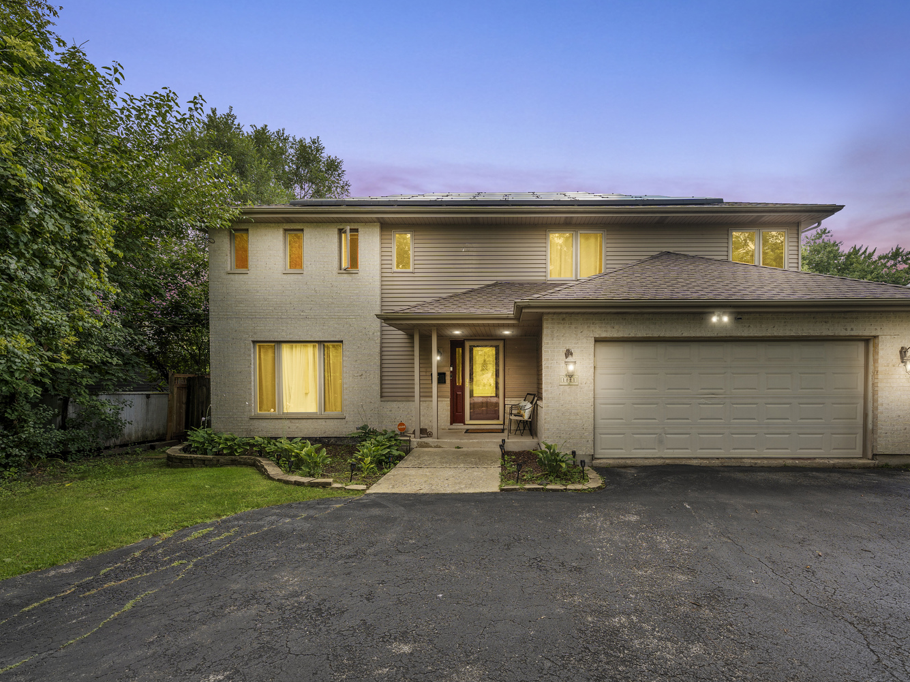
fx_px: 368
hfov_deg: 101.1
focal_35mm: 14
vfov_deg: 85.5
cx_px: 532
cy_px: 366
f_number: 4.5
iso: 100
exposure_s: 1/160
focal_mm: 12
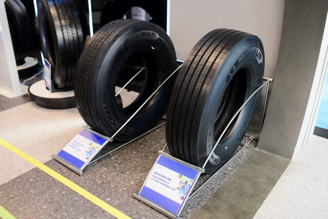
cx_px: 164
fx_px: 319
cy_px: 110
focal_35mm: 35
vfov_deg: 37.8
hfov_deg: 54.4
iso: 4000
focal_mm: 35
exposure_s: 1/320
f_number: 2.8
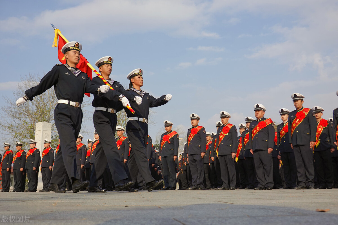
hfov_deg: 48.5
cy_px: 112
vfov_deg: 33.4
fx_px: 376
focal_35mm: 40
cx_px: 169
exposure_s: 1/800
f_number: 4
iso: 125
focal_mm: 14.99
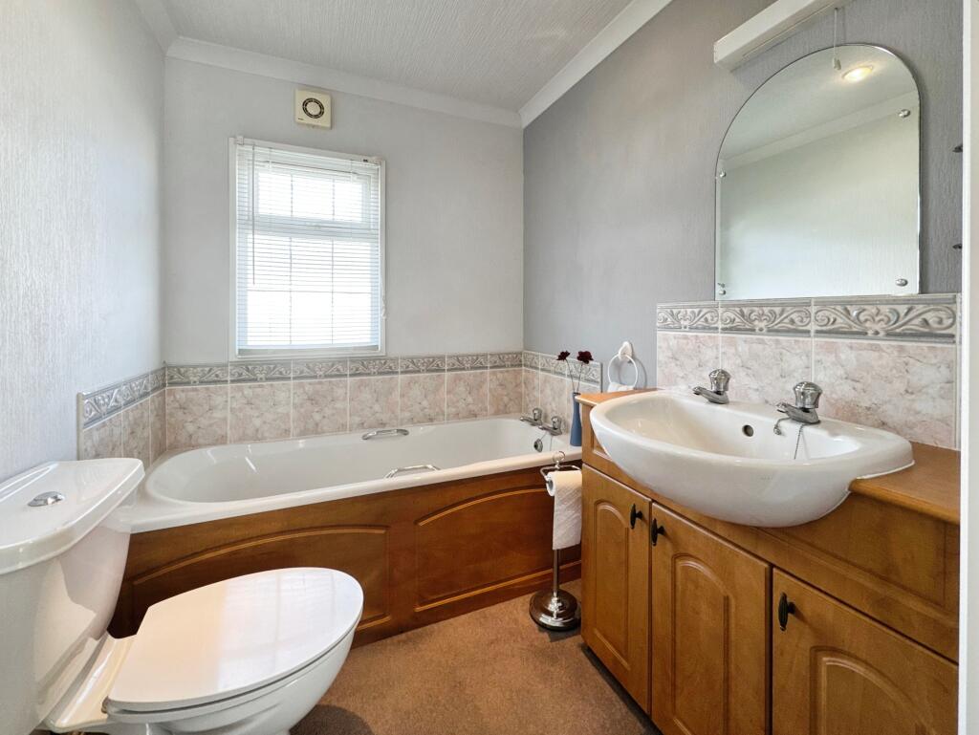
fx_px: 396
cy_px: 368
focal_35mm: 14
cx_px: 490
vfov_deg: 85.7
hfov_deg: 102.0
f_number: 2.2
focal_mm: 2.22
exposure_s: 1/100
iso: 100
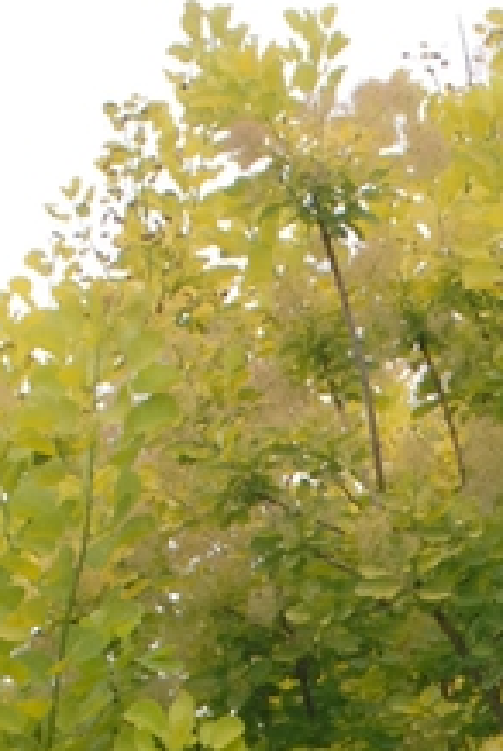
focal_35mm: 197
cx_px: 763
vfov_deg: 10.1
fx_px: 4115
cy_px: 1075
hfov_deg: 6.9
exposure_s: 1/200
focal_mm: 28
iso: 400
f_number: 7.1
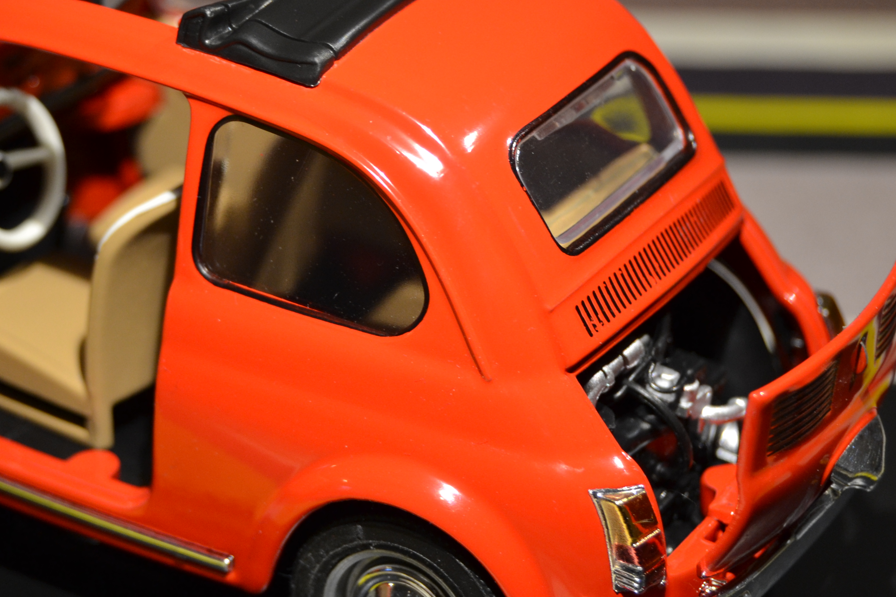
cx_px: 262
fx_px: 3455
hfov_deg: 14.7
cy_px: 295
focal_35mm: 139
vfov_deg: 9.9
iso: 450
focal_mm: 55
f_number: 5.6
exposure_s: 1/60
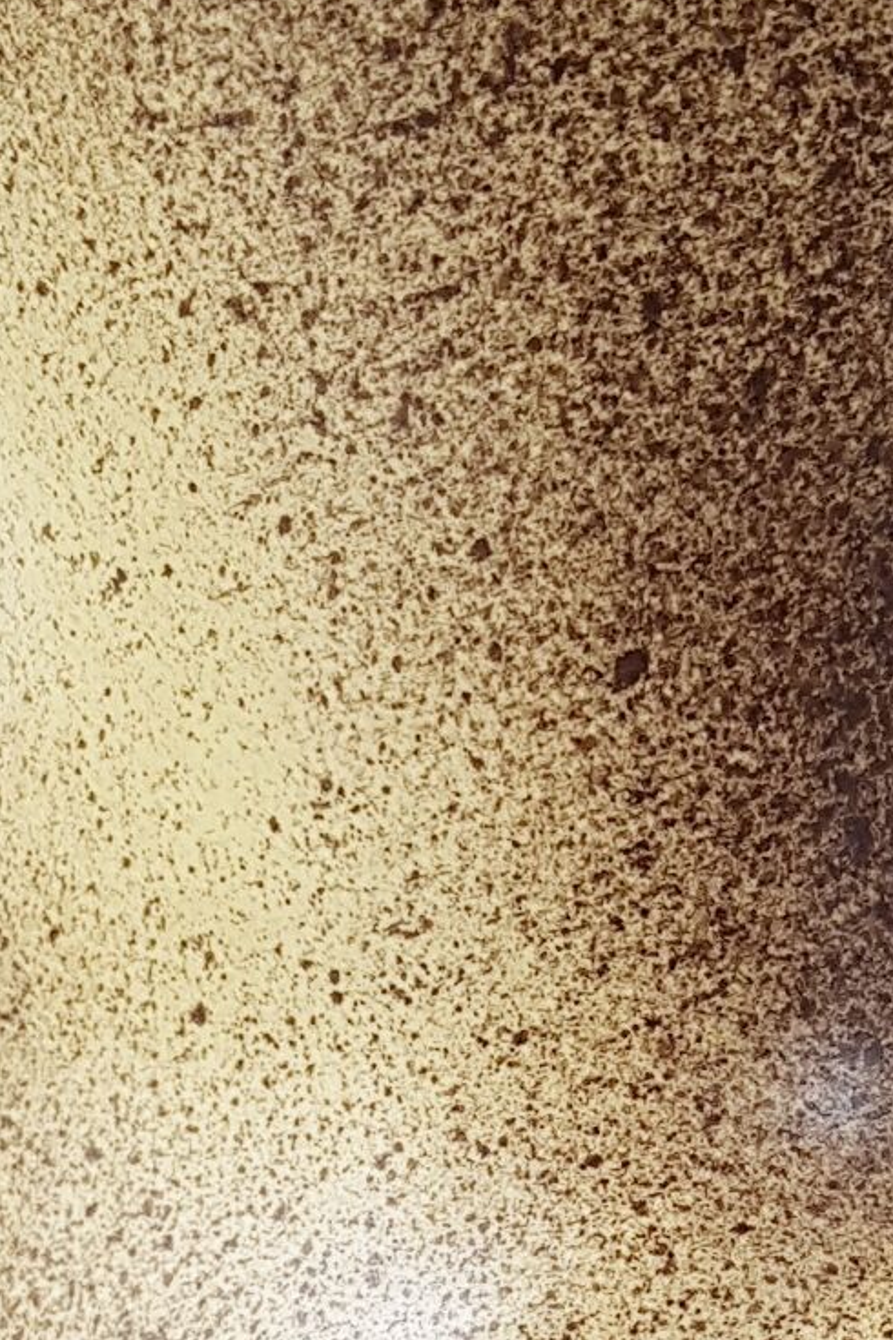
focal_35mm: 106
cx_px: 623
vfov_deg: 18.9
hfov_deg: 12.9
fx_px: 3944
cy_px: 1227
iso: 80
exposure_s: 1/100
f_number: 1.7
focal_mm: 4.2
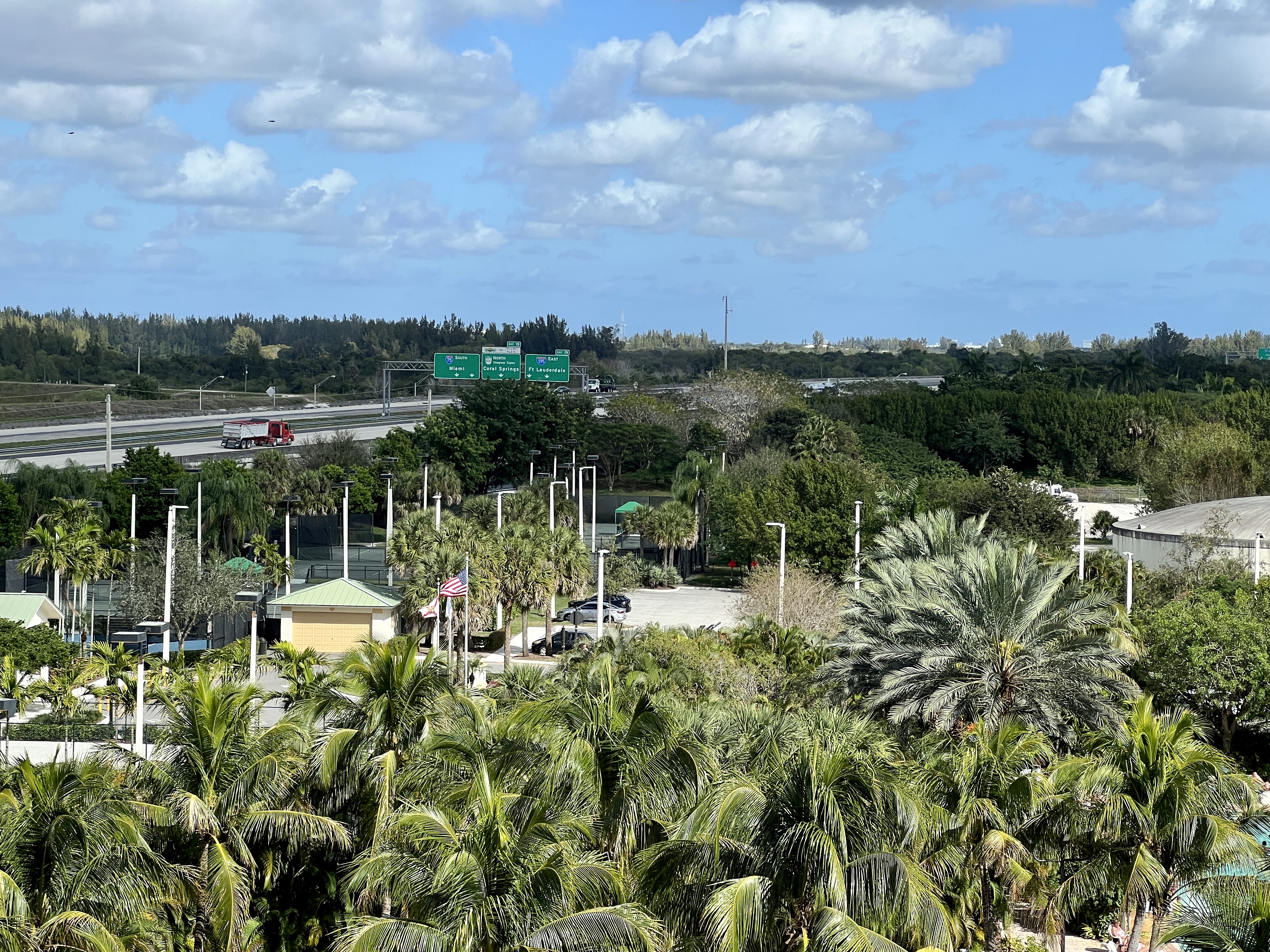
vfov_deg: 18.7
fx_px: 2898
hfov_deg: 24.7
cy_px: 486
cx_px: 641
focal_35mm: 79
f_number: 2.8
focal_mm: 9
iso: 32
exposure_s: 1/919
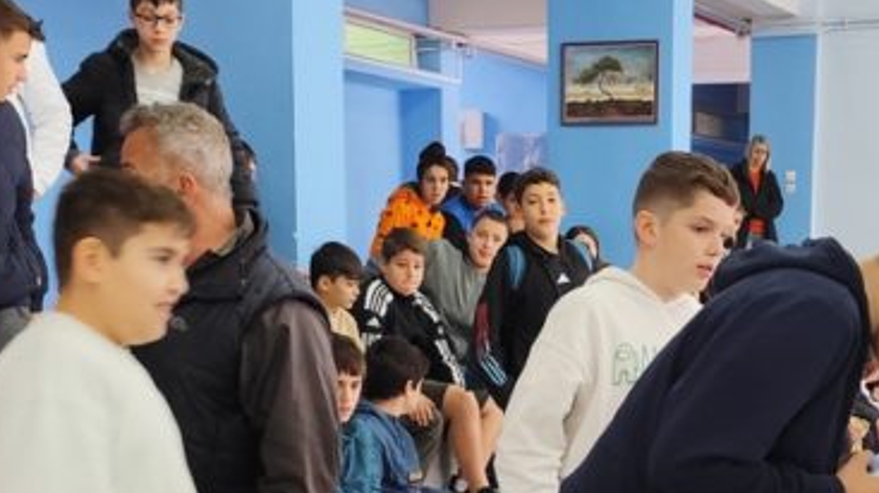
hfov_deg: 29.7
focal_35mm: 70
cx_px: 656
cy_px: 476
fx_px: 1631
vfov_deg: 16.9
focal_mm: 6.14
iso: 400
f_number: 1.65
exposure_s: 1/50
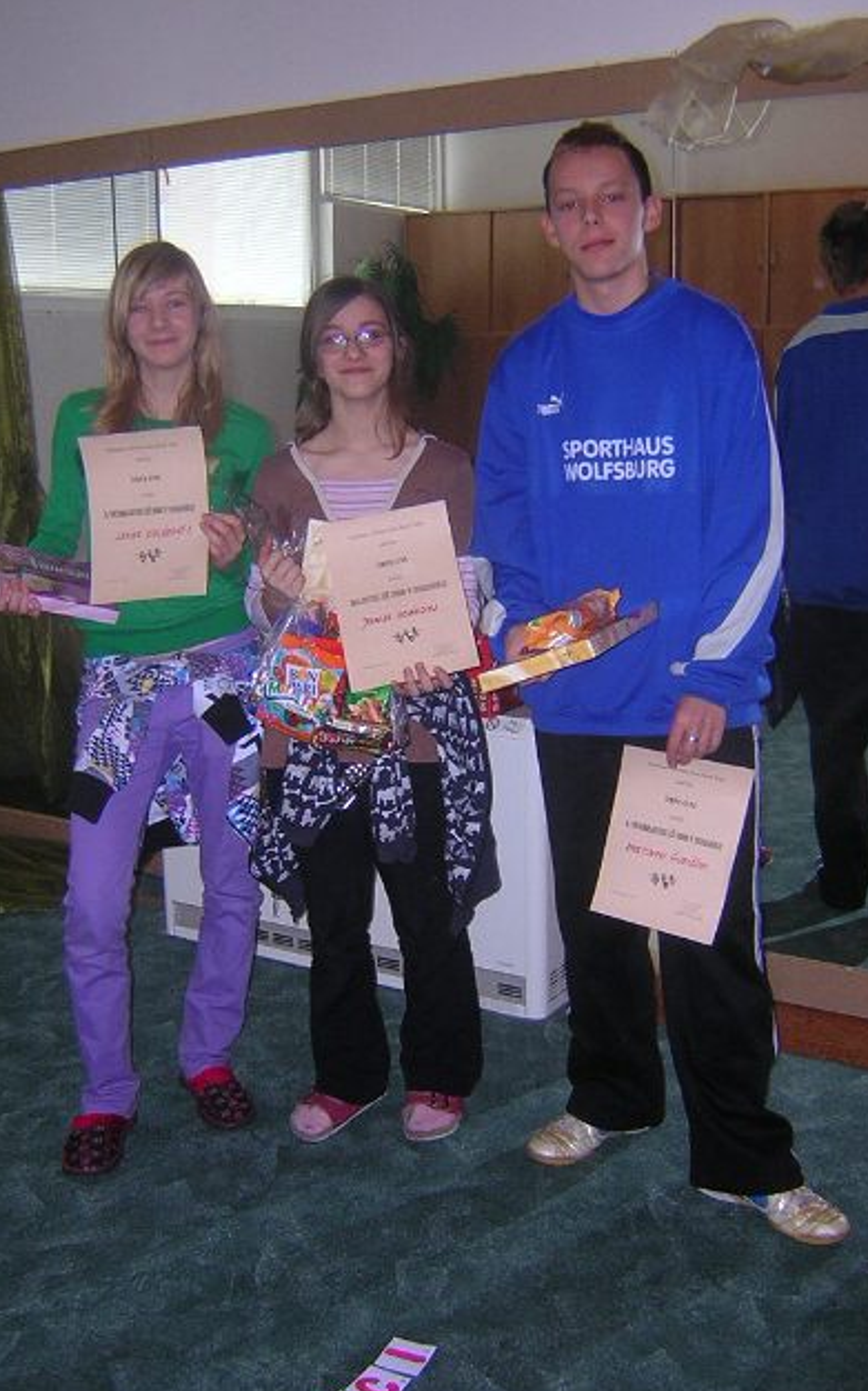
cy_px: 704
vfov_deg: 50.4
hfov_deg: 32.7
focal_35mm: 39
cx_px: 382
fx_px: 1477
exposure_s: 1/60.1
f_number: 2.6
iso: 196
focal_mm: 4.7
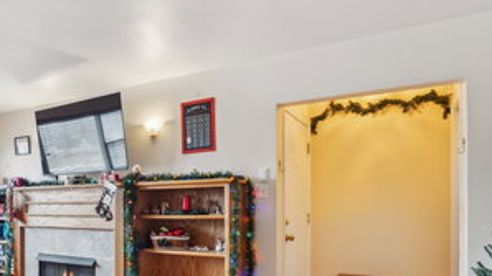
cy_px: 206
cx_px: 167
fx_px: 352
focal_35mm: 27
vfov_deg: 41.6
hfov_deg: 68.1
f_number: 11
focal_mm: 10.6
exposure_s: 1.6
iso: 100
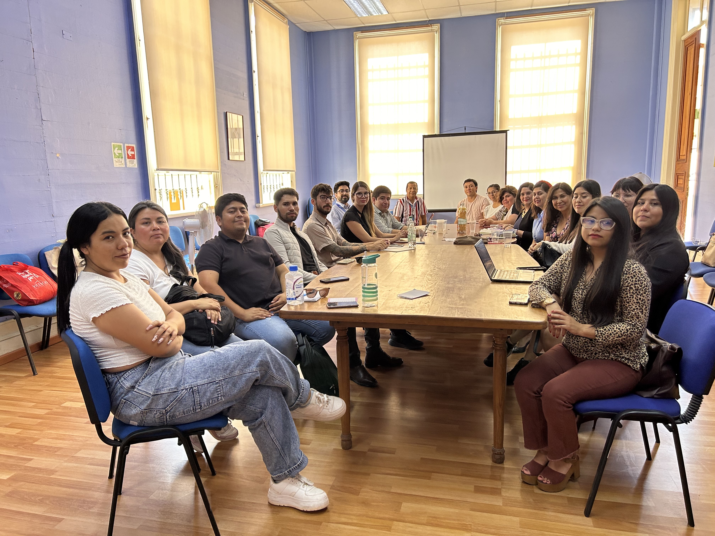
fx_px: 537
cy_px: 268
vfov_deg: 53.1
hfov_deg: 67.3
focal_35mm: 26
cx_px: 358
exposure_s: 1/121
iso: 125
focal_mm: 5.7
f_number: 1.5
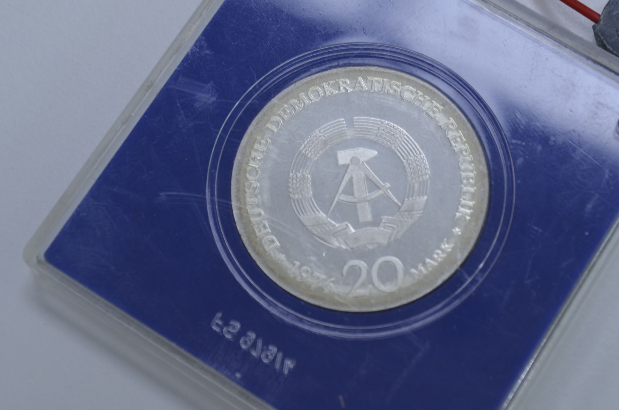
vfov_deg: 14.9
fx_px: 1571
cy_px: 195
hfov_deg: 22.3
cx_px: 320
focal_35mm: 92
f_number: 8
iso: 360
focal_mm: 55
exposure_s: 1/60
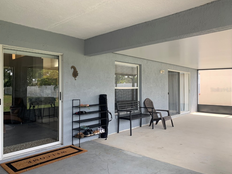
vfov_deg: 51.4
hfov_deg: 65.3
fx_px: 181
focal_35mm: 27
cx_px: 112
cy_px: 90
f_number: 1.8
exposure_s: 1/122
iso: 40
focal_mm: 4.25
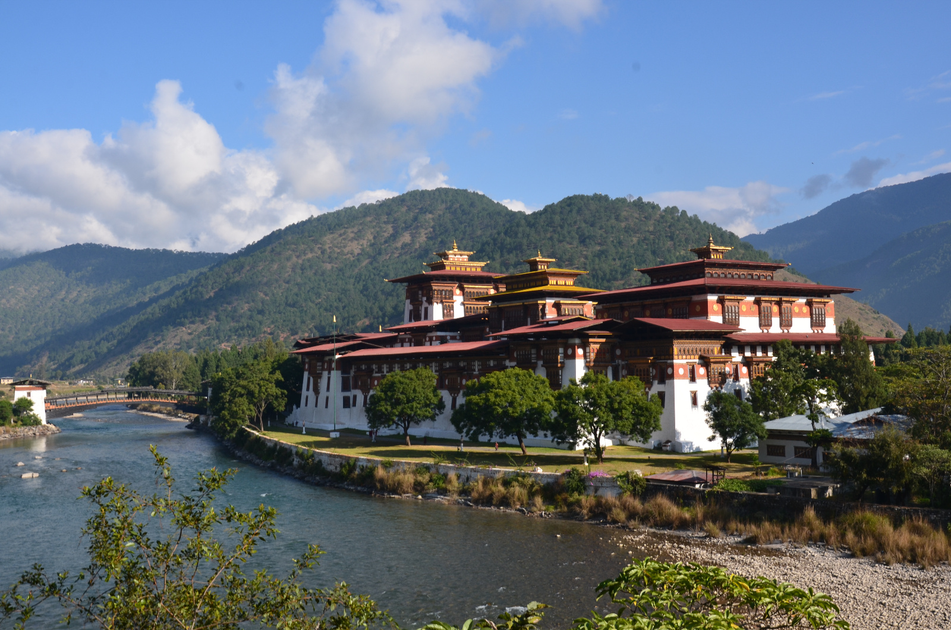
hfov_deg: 49.7
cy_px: 315
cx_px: 476
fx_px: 1028
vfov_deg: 34.0
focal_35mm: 39
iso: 160
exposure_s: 1/125
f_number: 11
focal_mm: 26
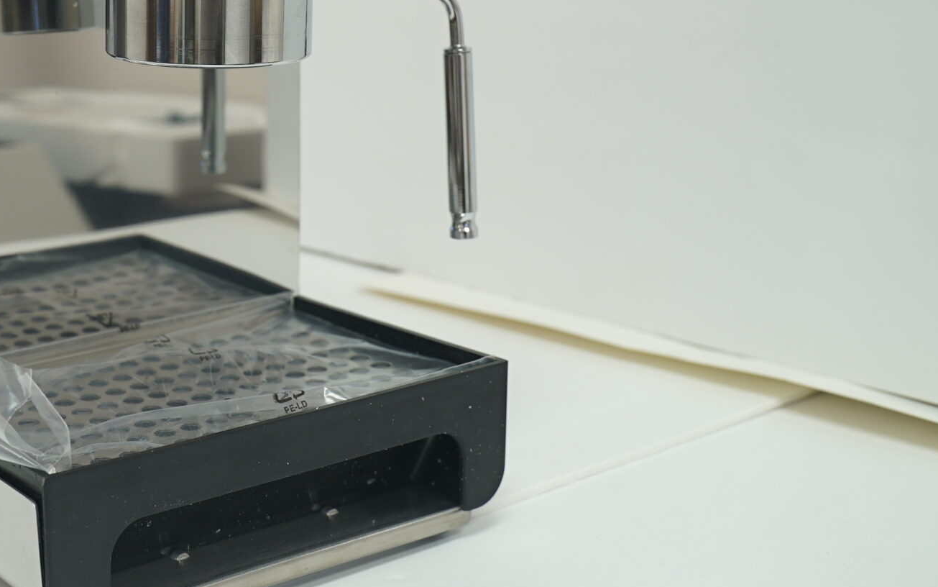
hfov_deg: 34.5
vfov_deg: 22.7
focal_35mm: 56
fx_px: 1432
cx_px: 119
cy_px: 85
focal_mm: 28
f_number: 4.5
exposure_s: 1/40
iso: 250
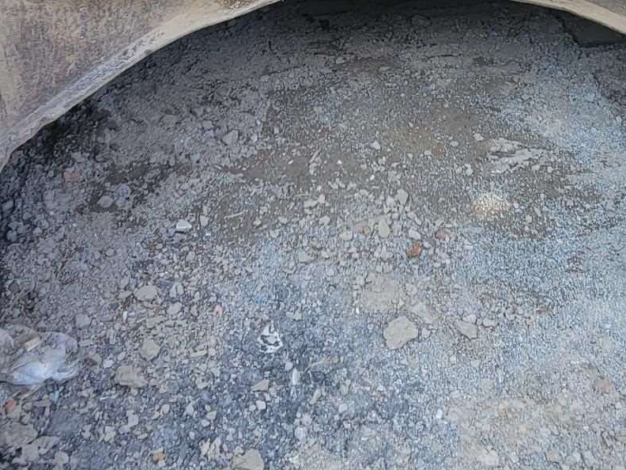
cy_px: 25
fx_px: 760
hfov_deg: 44.7
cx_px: 343
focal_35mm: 42
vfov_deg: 32.2
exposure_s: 1/167
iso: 50
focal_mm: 2.2
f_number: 2.2
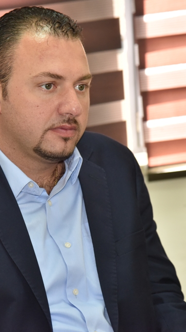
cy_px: 166
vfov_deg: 11.3
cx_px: 48
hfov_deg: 6.4
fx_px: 1667
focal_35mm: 190
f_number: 5.6
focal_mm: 120
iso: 1600
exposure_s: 1/100
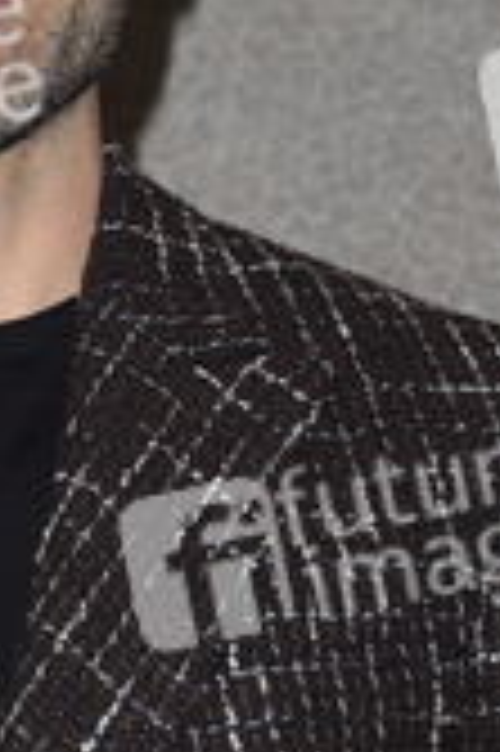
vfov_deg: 7.4
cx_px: -56
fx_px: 5803
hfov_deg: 4.9
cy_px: 320
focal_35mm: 278
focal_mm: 116
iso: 500
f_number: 6.3
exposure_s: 1/250
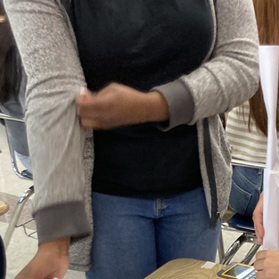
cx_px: 265
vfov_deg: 19.8
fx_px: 739
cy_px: 357
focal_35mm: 81
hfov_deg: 20.8
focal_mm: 3.99
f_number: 1.8
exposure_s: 1/60
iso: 125
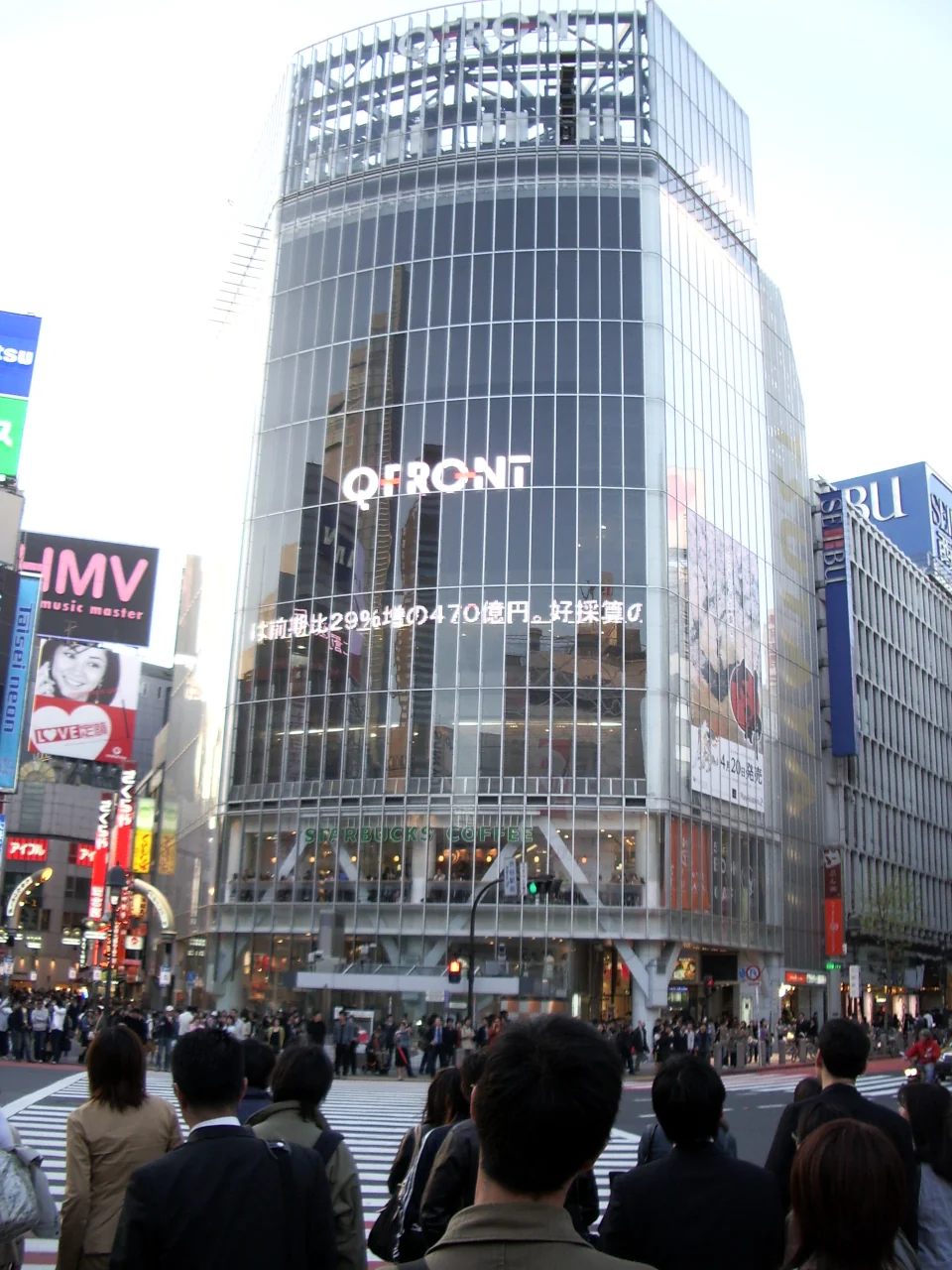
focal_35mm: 35
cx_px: 476
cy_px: 635
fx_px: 1283
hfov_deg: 40.7
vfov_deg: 52.6
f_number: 2.6
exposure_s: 1/100
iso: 100
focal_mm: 5.8
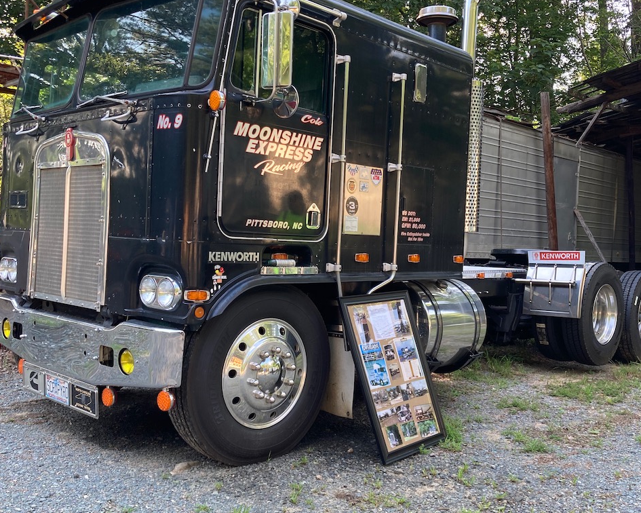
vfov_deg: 40.1
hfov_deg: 49.1
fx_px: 702
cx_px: 321
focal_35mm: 37
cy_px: 242
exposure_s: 1/121
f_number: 1.8
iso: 32
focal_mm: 3.99
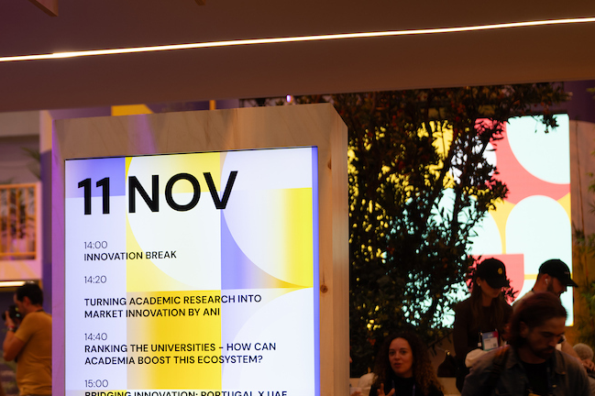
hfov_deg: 27.1
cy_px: 343
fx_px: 1222
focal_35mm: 74
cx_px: 167
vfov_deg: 18.2
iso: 110
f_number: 2.8
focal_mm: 40
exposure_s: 1/40
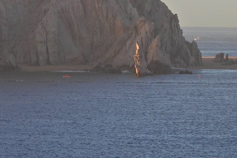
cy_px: 6
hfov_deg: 5.9
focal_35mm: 349
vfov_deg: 3.9
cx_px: 40
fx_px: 2297
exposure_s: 1/500
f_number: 4.5
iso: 100
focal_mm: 30.3
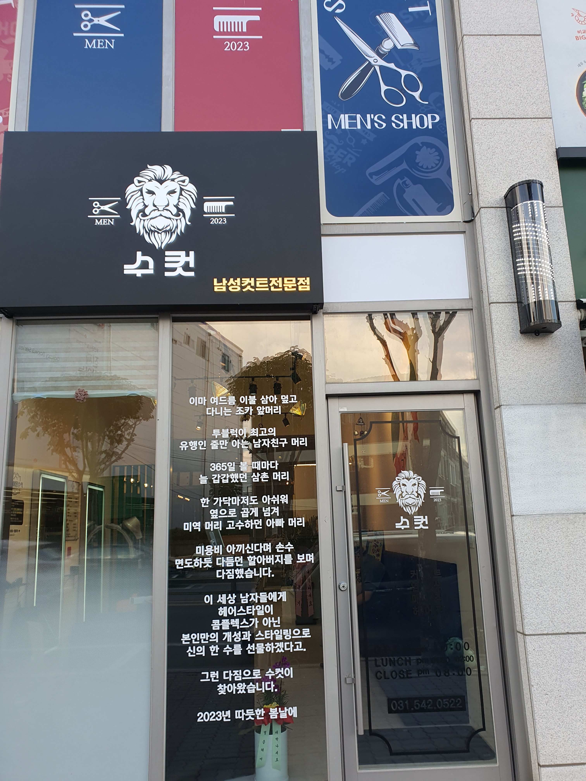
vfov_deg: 67.3
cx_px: 293
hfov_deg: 53.1
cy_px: 390
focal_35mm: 26
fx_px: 587
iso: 50
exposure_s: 1/150
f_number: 2.4
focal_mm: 4.3
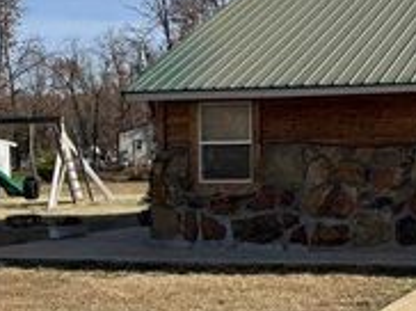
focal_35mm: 66
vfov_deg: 22.2
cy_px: 120
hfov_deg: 25.3
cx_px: 544
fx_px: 792
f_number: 1.78
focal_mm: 6.76
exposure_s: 1/5348
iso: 80
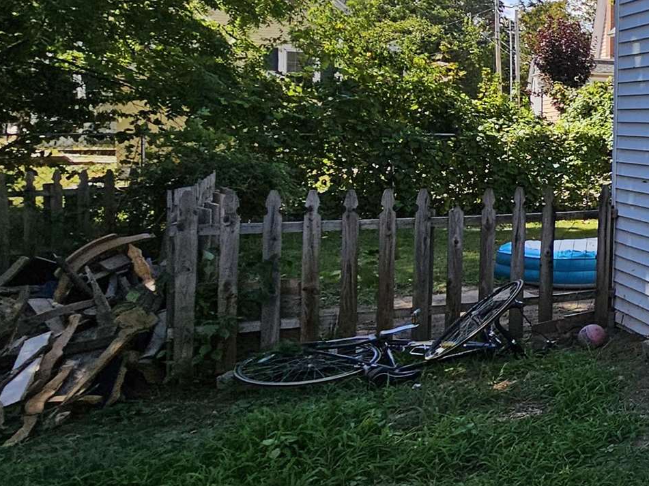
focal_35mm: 42
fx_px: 787
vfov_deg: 33.7
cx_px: 1023
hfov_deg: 27.0
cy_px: 130
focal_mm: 2.2
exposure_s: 1/1262
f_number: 2.2
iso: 50
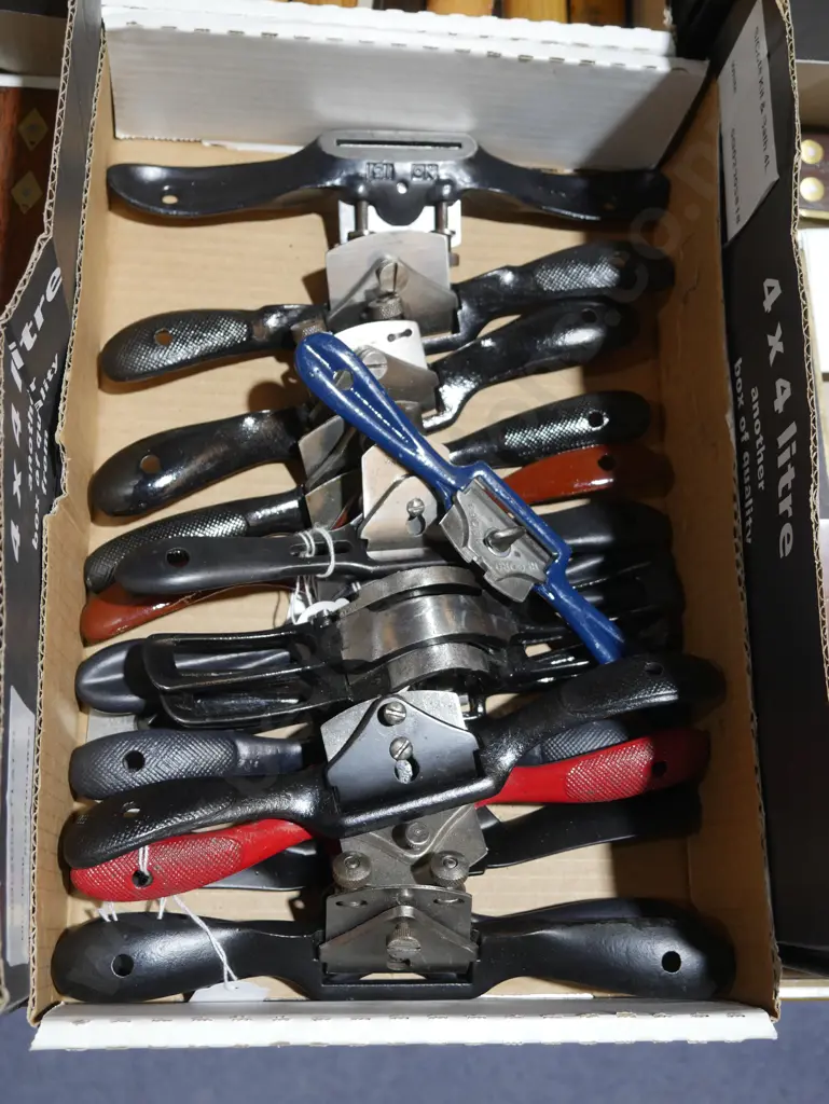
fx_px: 1340
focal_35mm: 42
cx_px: 414
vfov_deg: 44.8
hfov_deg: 34.4
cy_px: 552
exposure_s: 1/60
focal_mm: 21
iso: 500
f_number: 4.6
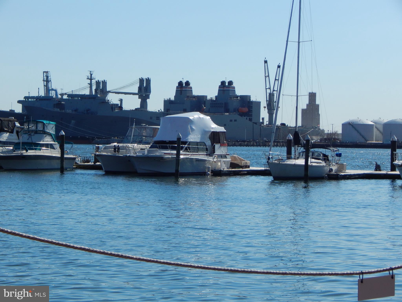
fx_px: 1324
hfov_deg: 17.3
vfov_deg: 13.0
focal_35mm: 114
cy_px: 151
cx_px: 201
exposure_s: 1/1250
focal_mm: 20.5
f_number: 4.6
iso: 125
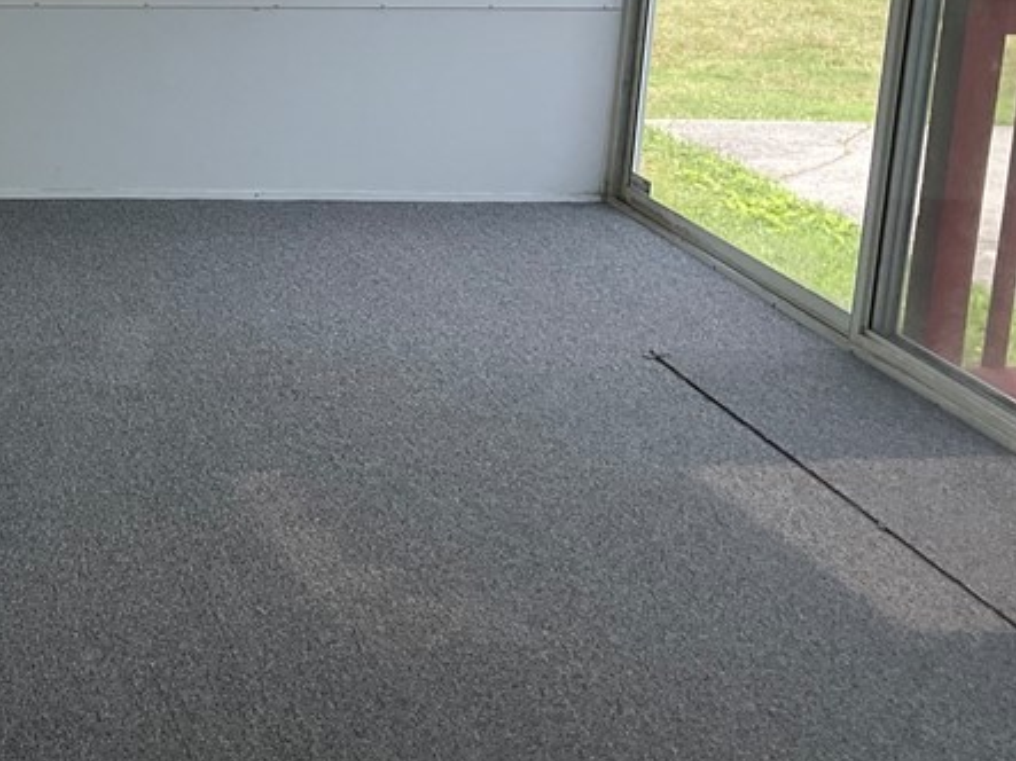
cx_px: -119
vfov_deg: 21.4
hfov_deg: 26.5
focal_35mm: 67
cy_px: 53
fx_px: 1966
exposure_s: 1/264
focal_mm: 3
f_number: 1.8
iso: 16
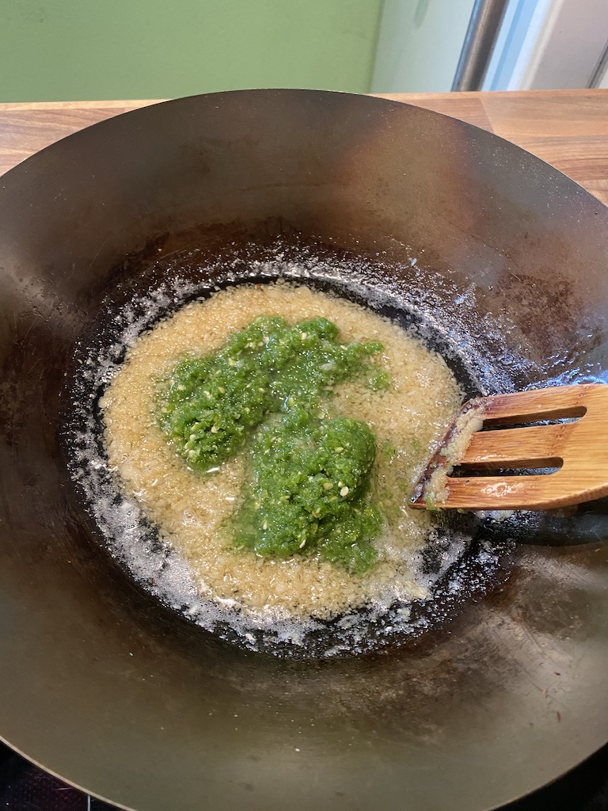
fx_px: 609
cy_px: 406
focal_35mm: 26
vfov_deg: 67.3
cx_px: 304
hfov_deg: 53.1
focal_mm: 4.25
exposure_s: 1/50
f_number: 1.8
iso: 320
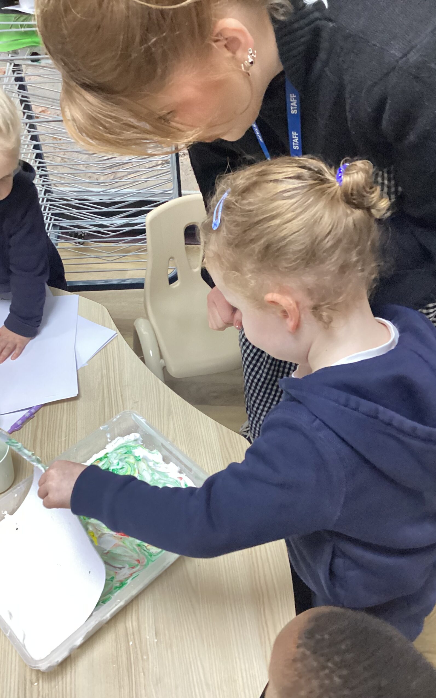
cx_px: 210
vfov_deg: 58.1
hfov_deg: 38.3
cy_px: 350
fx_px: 627
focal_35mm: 33
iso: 320
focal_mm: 3.3
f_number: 2.4
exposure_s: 1/50
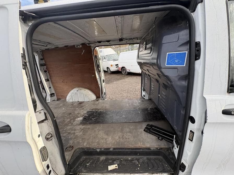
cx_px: 117
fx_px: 95
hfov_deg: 102.1
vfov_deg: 85.7
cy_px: 88
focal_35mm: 14
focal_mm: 2.22
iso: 64
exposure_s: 1/275
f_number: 2.2
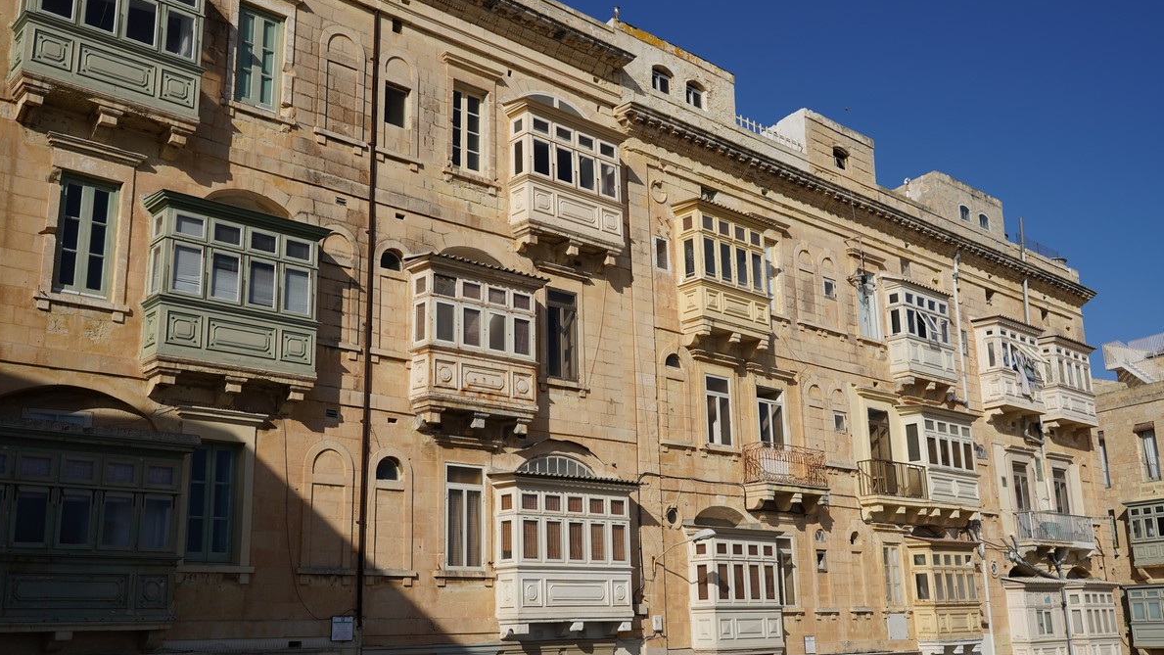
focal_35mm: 37
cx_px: 578
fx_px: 1142
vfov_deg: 32.0
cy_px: 342
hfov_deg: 54.0
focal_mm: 35
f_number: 8
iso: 100
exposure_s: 1/640
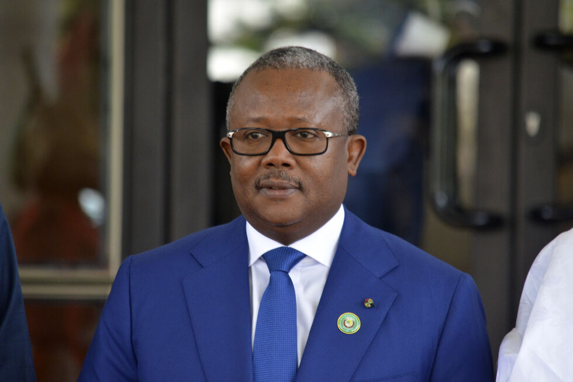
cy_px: 191
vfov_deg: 3.3
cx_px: 286
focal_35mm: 420
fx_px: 6683
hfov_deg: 4.9
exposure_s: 1/400
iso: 1600
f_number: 5.6
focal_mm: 280
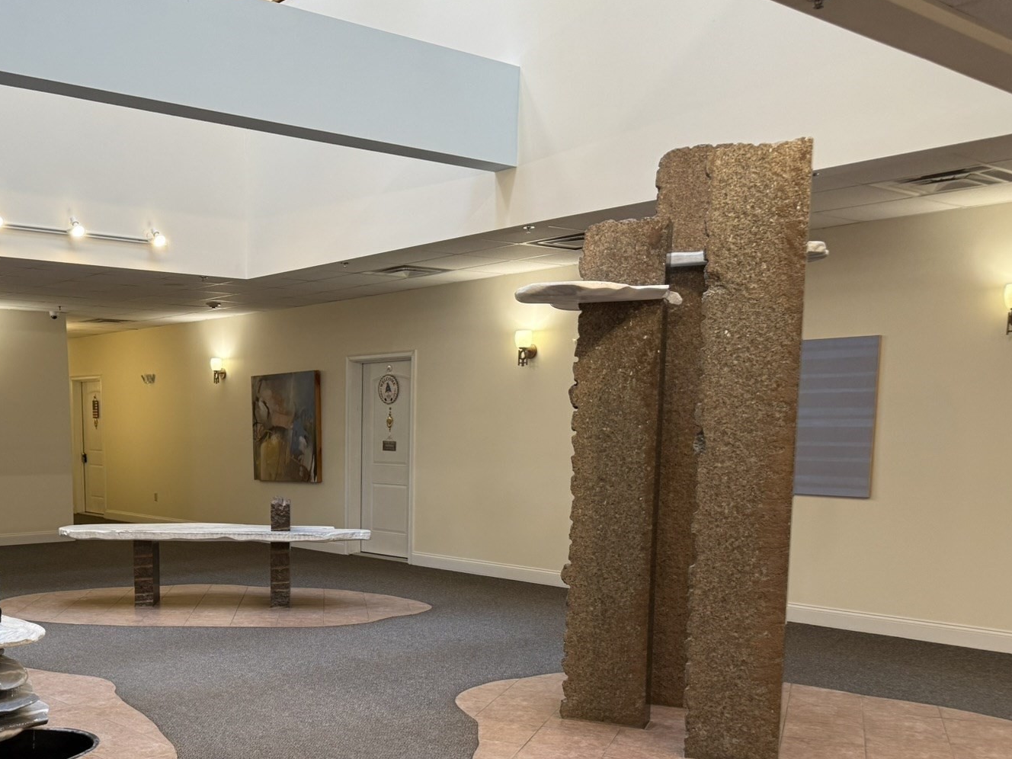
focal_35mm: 37
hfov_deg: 48.4
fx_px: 1082
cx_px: 263
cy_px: 576
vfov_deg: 37.6
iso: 200
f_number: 1.78
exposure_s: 1/60
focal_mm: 6.76
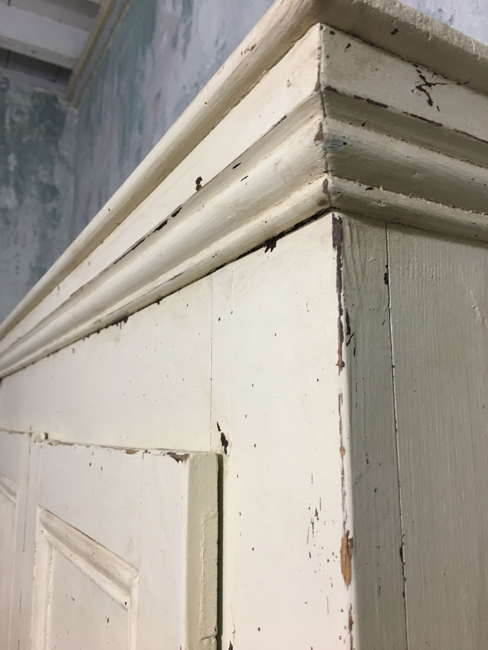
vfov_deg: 61.7
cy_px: 325
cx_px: 244
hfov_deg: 48.2
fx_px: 545
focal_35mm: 29
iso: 125
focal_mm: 4.15
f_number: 2.2
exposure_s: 1/33
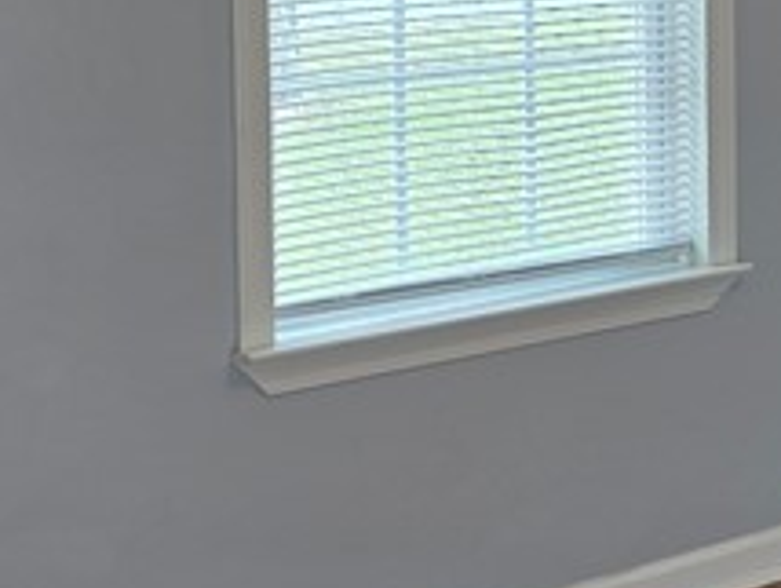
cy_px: -58
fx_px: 2485
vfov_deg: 13.2
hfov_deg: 15.8
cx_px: 1303
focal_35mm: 110
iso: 40
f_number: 1.7
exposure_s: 1/120
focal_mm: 6.3
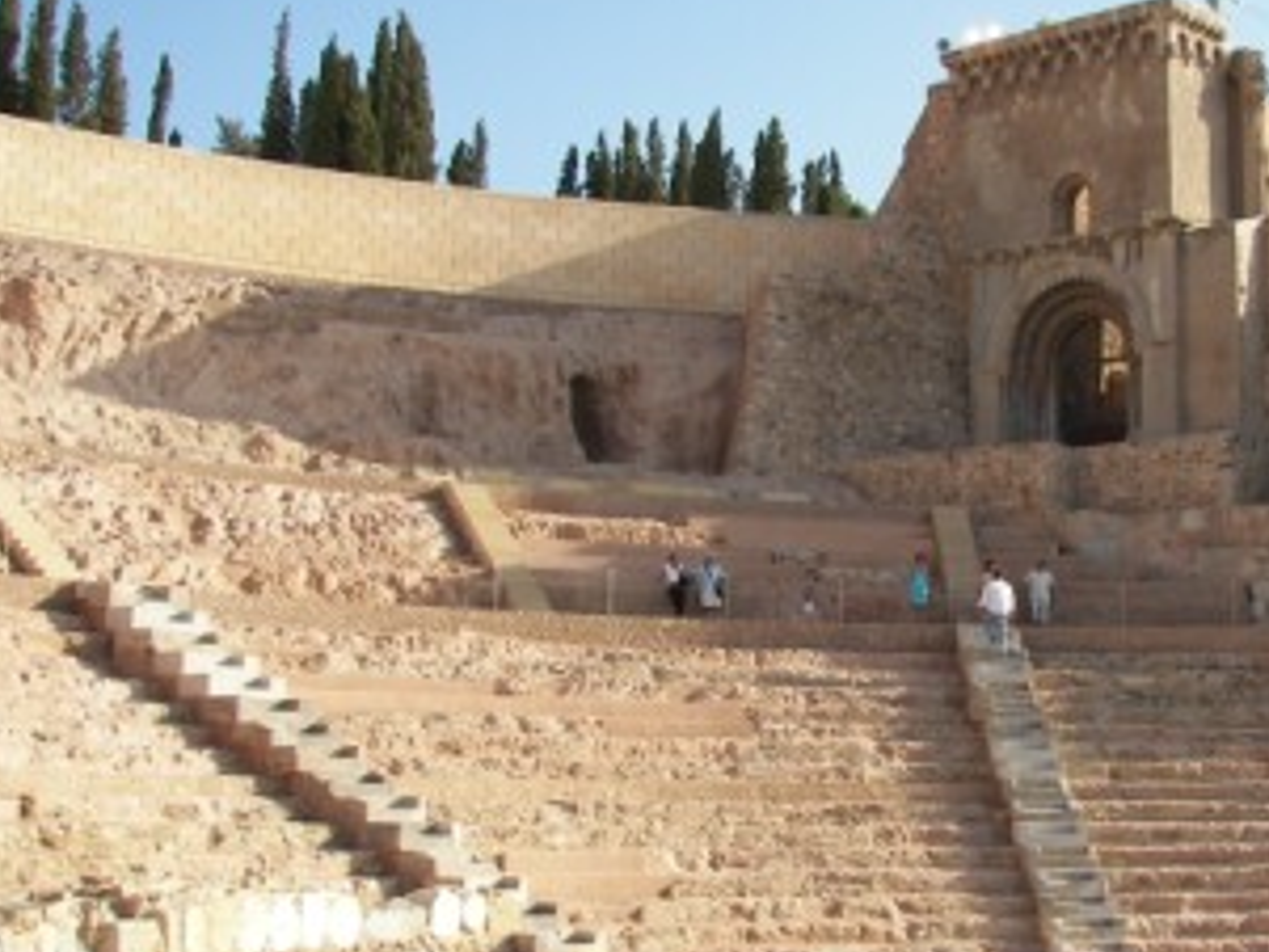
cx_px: 906
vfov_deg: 24.0
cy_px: 577
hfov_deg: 31.3
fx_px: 2237
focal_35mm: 61
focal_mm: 6.8
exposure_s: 1/640
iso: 50
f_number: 2.8
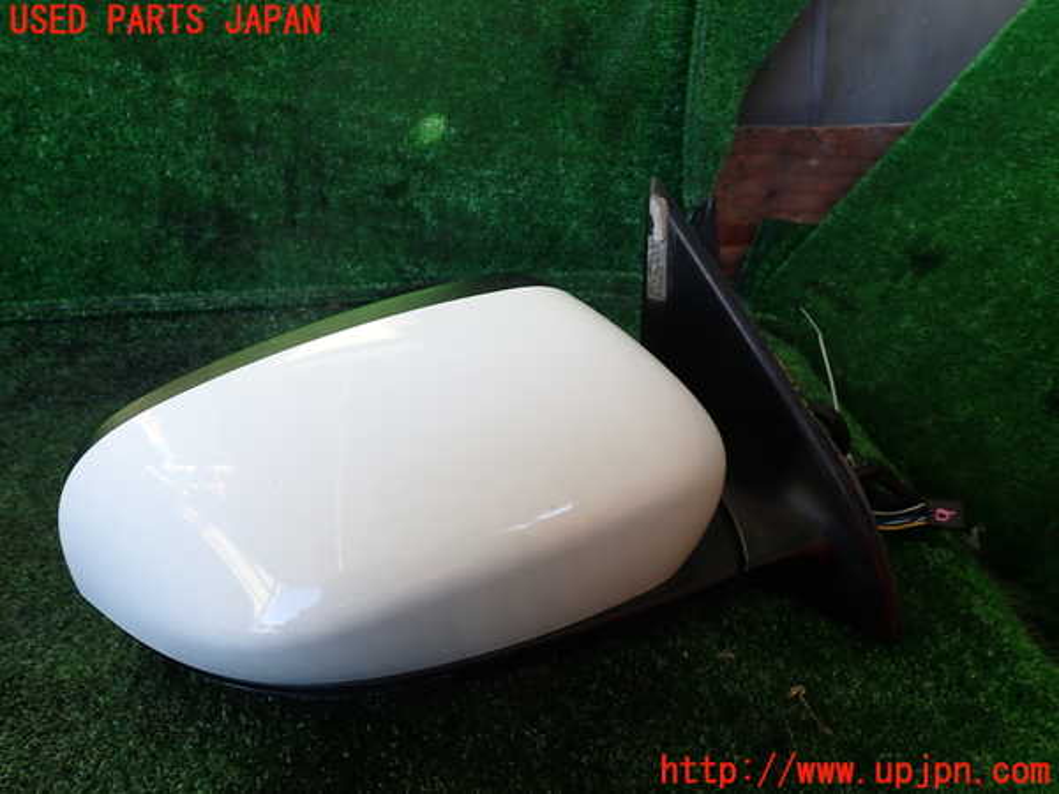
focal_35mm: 25
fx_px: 765
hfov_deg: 69.4
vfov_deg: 54.9
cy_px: 397
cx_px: 530
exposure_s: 1/80
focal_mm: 4.5
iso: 100
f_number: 2.8
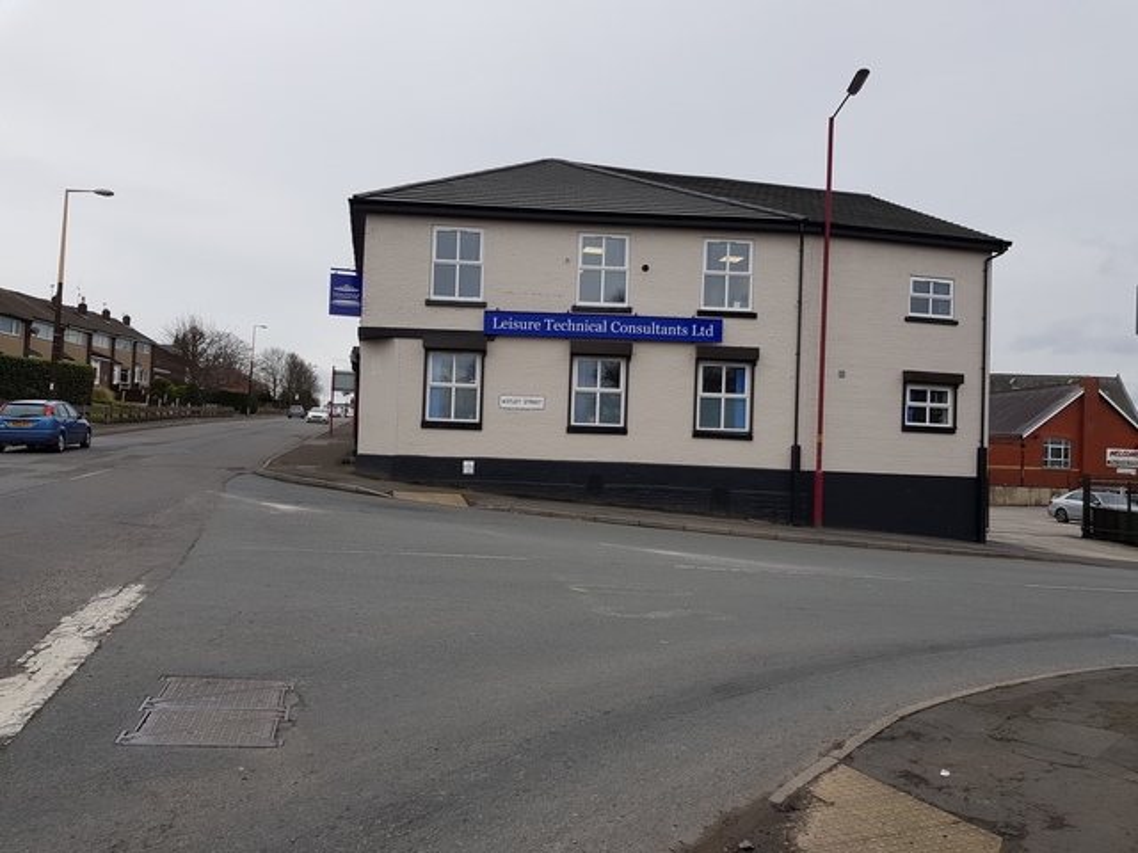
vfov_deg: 53.1
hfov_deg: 67.3
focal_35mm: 26
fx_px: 855
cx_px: 569
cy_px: 426
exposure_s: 1/1024
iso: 40
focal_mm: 4.2
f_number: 1.7
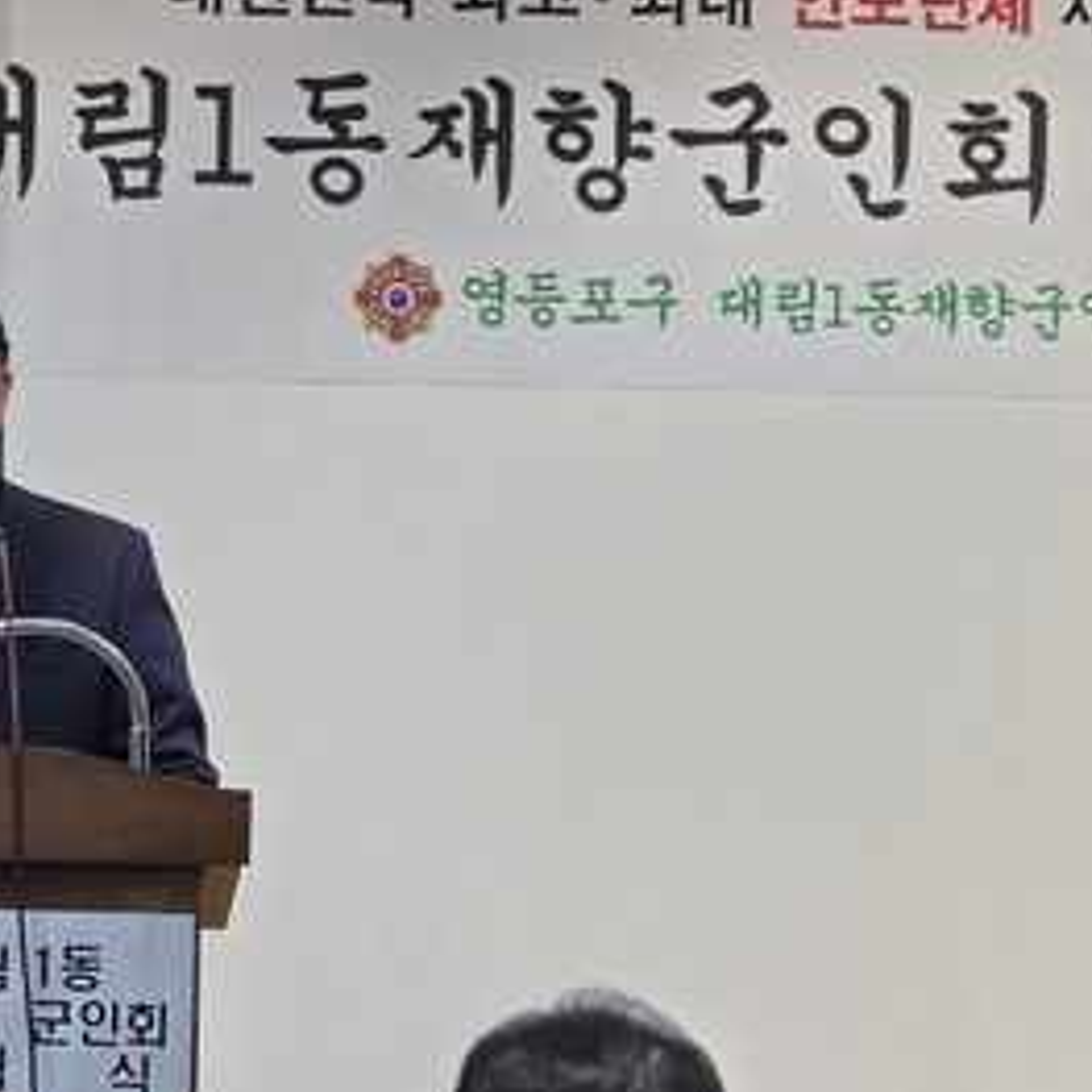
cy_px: 685
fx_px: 9387
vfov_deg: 6.7
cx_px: 743
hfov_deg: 6.7
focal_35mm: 263
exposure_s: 1/60
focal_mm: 18.6
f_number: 3.4
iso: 125
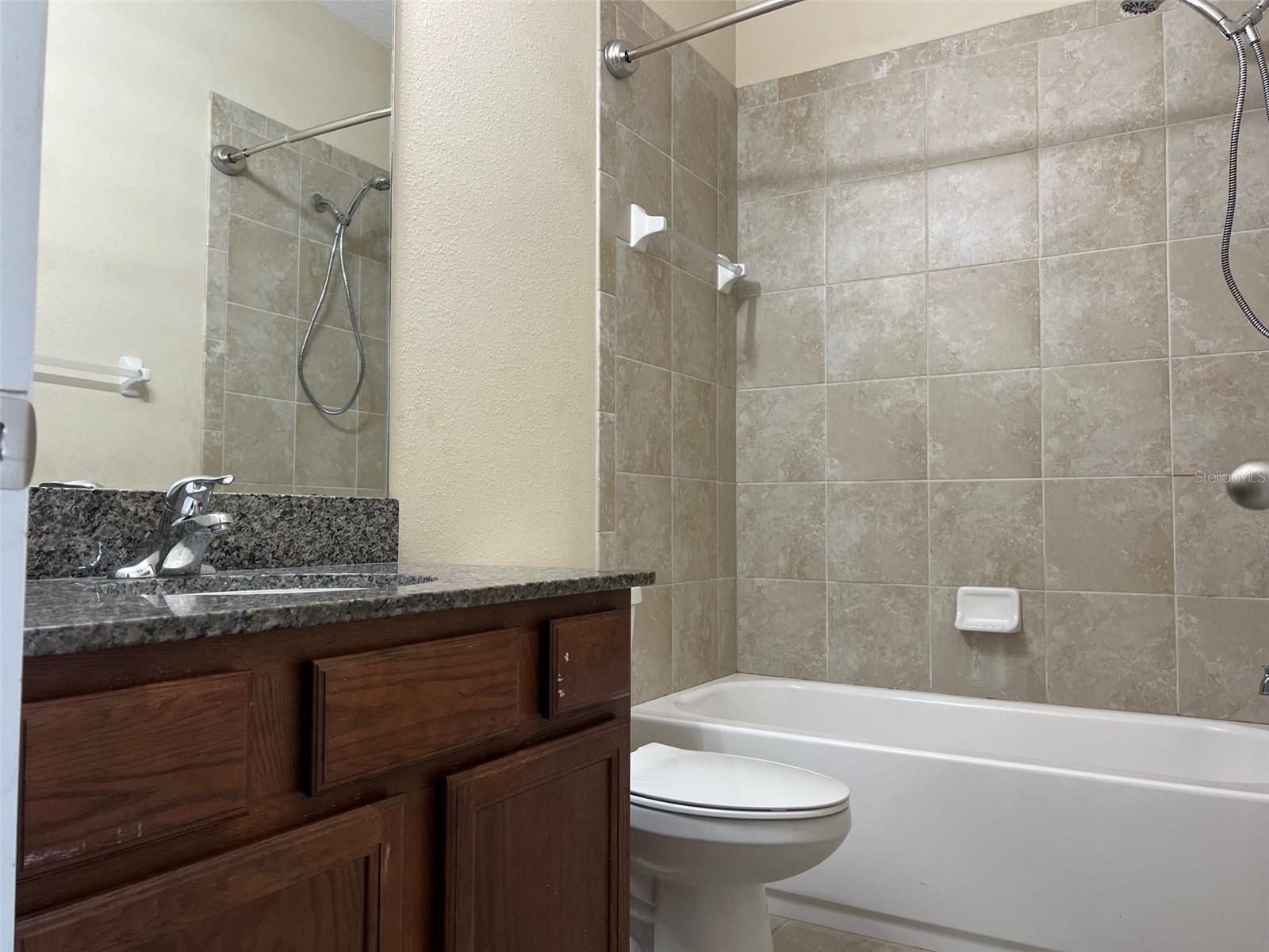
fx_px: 953
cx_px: 634
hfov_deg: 67.3
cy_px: 476
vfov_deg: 53.1
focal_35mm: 26
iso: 125
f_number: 1.5
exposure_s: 1/120
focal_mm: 5.7
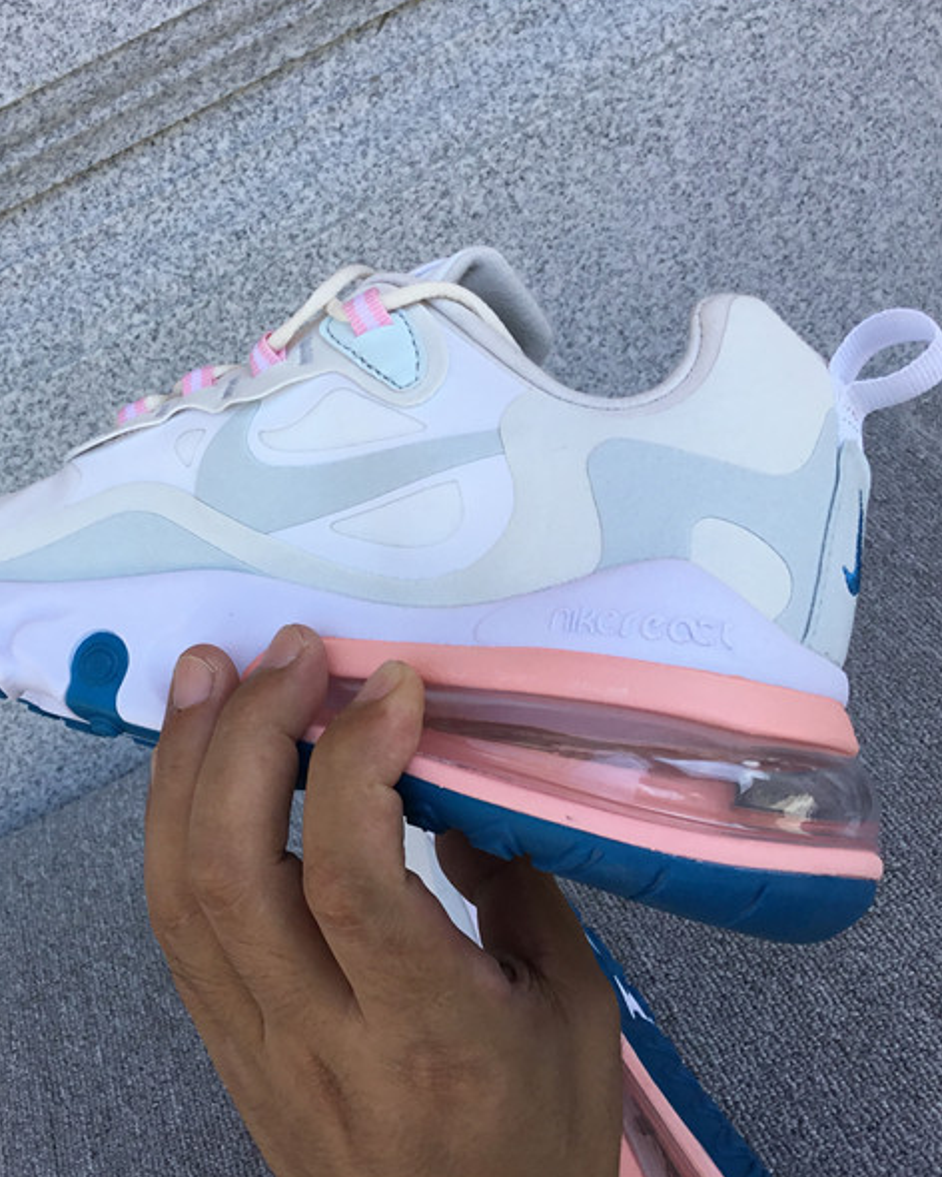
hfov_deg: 35.8
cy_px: 585
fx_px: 1429
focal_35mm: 41
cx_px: 255
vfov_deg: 44.8
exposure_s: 1/460
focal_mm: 3.3
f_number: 2.4
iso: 25
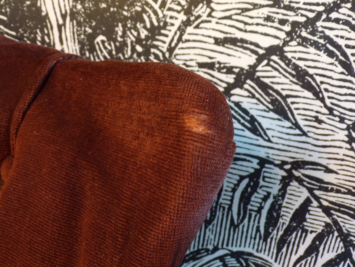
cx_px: 178
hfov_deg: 56.8
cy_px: 134
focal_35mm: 32
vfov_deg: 44.2
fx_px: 328
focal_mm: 5.8
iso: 341
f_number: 3.2
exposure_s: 1/17
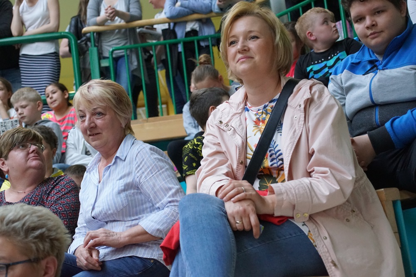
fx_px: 867
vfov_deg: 18.2
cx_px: 208
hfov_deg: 27.0
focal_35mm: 75
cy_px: 138
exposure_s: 1/50
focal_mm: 50
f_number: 5
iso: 3200
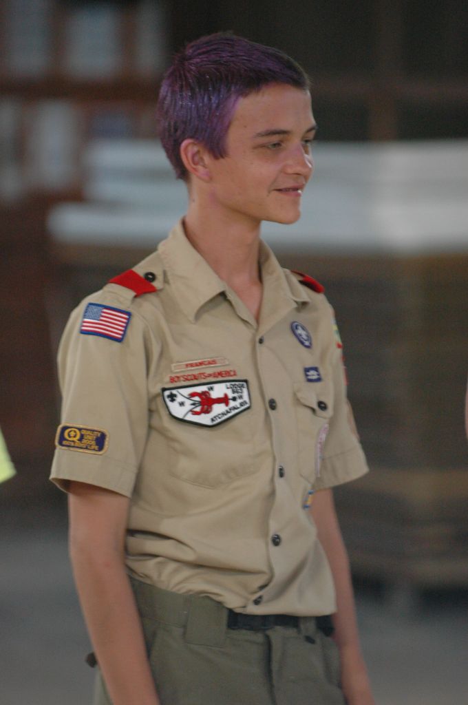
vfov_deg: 6.9
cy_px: 352
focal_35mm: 300
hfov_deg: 4.6
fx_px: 5865
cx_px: 234
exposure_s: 1/30
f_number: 2.8
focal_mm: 200
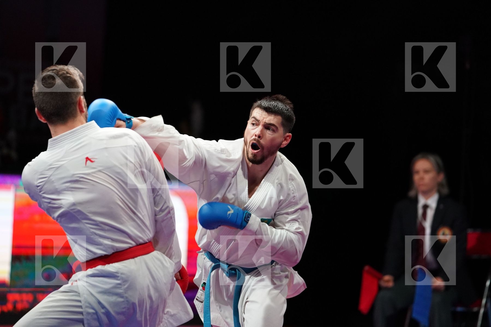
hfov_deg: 10.3
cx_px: 246
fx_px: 2728
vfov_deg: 6.9
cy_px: 164
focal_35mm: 200
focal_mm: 200
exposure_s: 1/1000
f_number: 2.8
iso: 4000
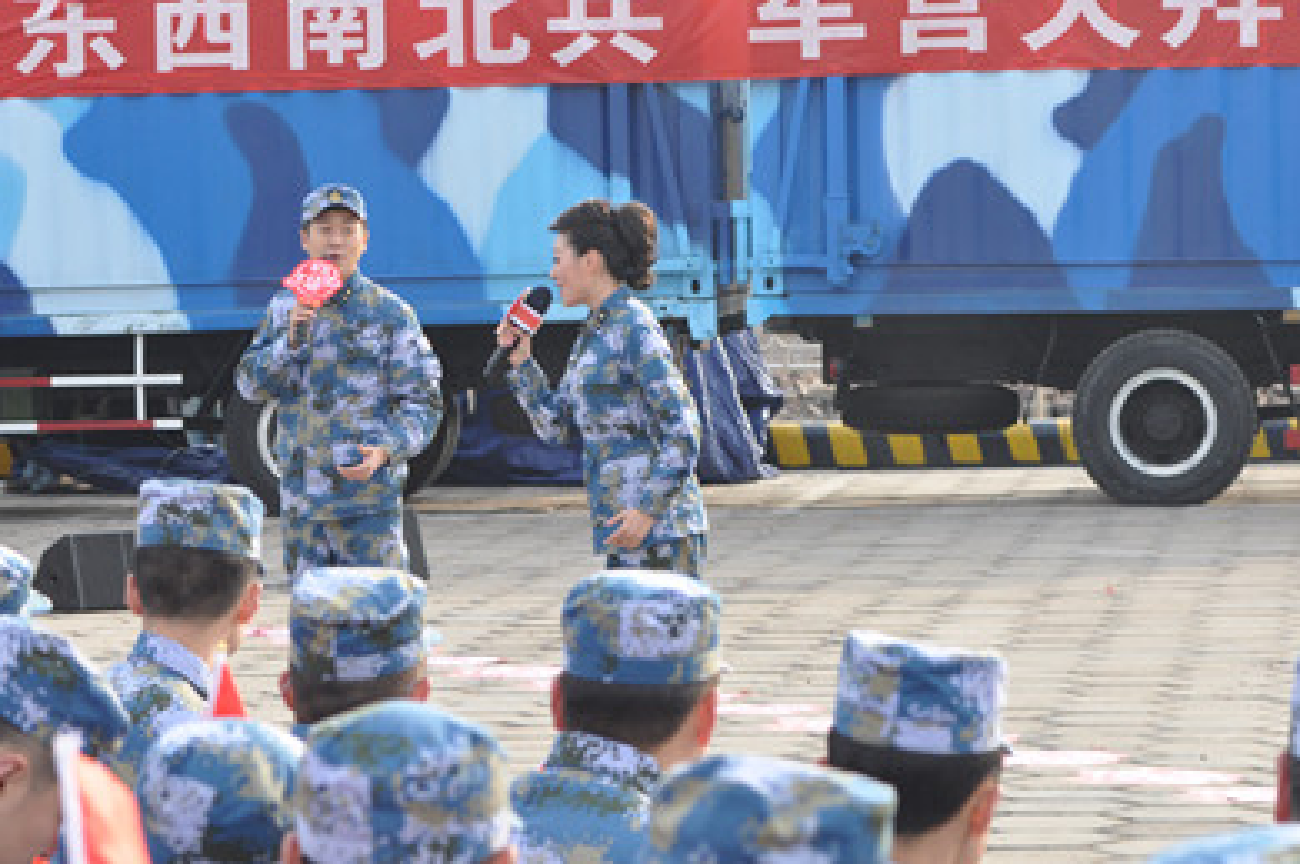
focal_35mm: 154
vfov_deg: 8.9
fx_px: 5554
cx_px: 620
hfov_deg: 13.3
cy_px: 384
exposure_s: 1/500
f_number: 5.6
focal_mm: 80
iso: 640
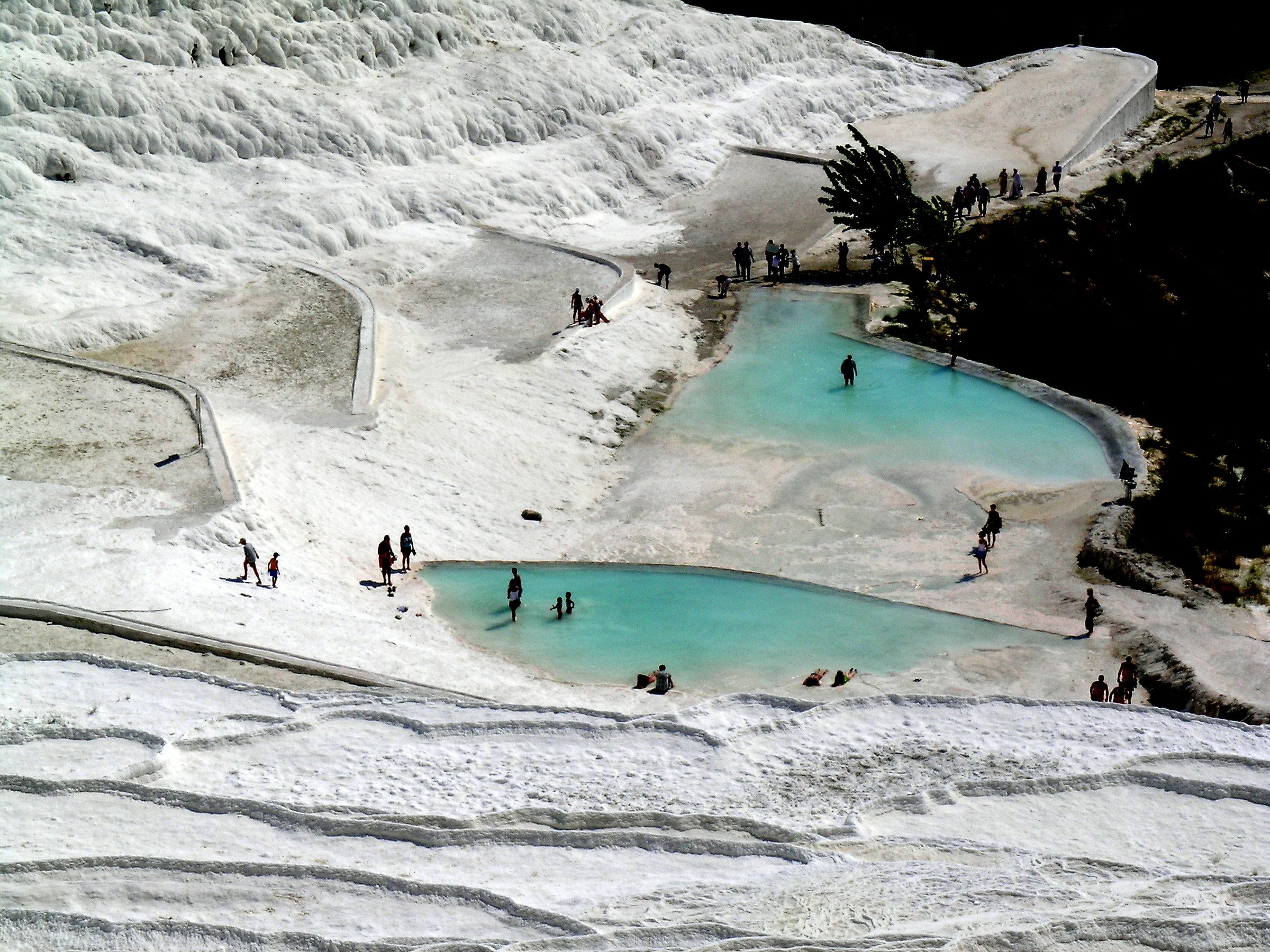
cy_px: 476
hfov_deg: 17.0
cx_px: 635
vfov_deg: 12.8
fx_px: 4256
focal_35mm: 116
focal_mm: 24
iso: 50
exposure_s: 1/234
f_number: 7.3
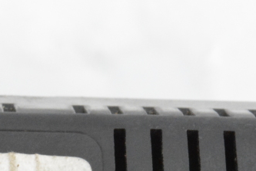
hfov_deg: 8.0
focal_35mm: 254
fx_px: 1805
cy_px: 237
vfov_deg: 5.4
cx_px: -73
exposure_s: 1/160
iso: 6400
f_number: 20
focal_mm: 55
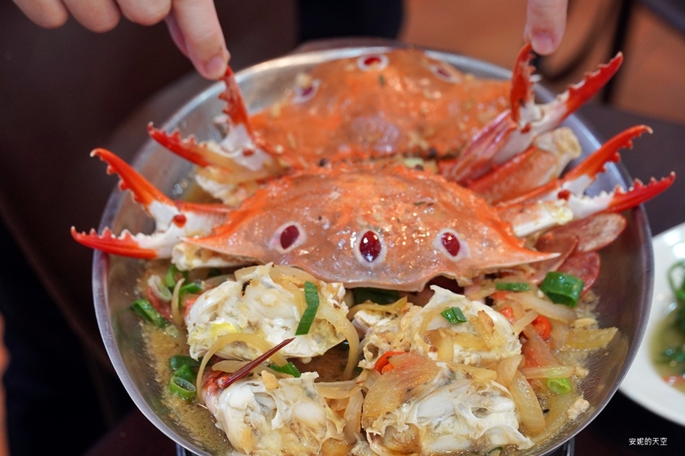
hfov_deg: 19.7
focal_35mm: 104
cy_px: 228
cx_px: 342
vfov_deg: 13.2
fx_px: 1969
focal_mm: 69
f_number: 5.6
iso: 1000
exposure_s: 1/80
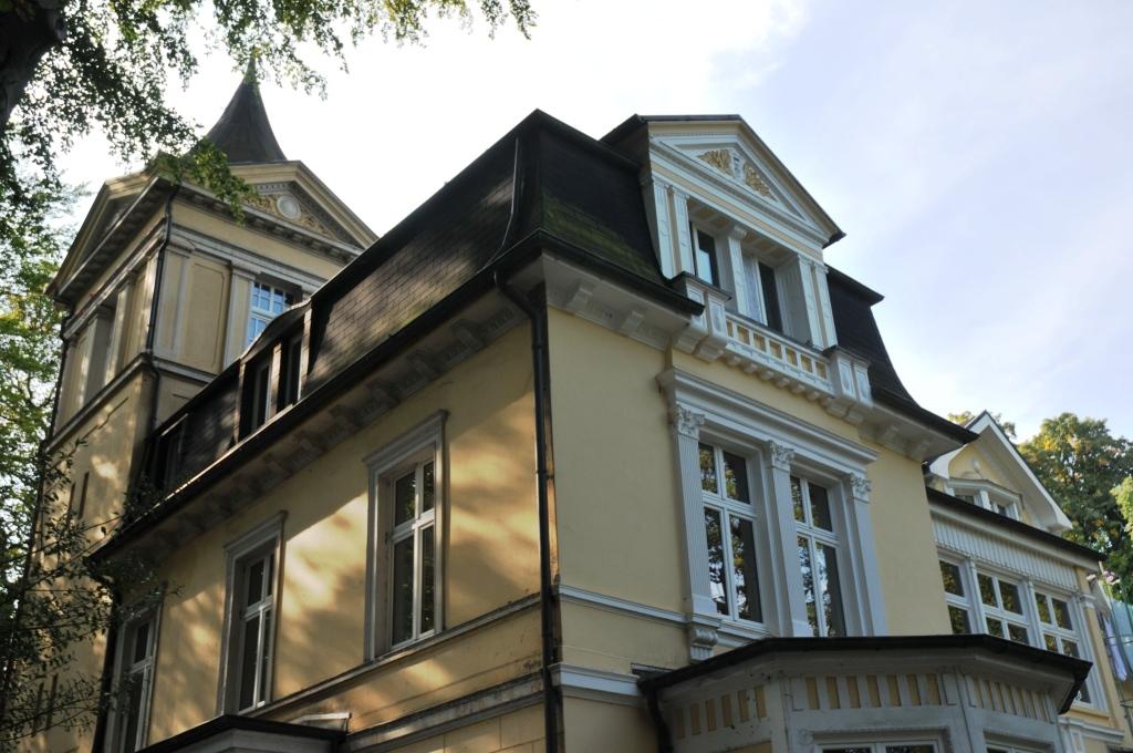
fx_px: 1273
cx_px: 566
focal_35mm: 40
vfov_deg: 32.9
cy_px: 376
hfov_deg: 48.0
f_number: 8
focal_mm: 27
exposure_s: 1/250
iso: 200
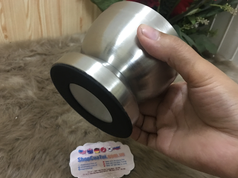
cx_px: 117
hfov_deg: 60.0
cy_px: 89
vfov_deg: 46.8
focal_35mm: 30
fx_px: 206
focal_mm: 4.15
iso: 160
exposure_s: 1/8
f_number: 2.2
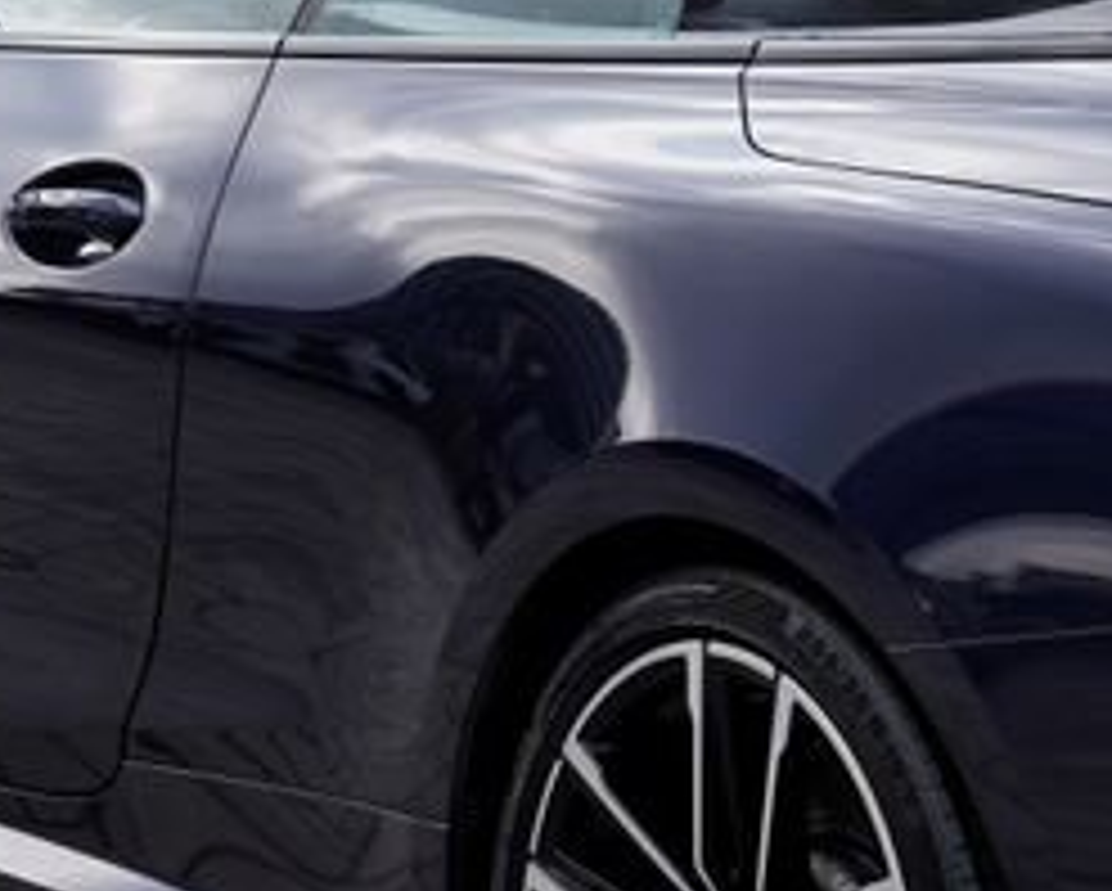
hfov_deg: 11.1
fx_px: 5632
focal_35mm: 171
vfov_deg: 9.0
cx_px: 1162
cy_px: 425
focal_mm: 44
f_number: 5.6
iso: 100
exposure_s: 1/200
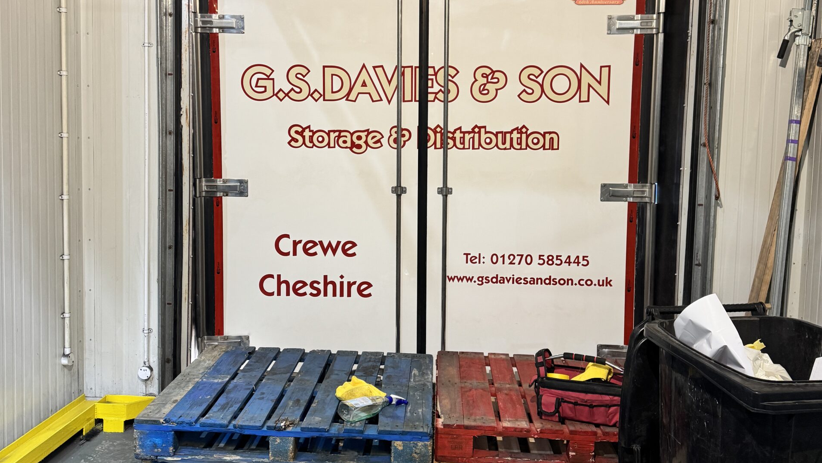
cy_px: 178
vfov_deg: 33.6
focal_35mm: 35
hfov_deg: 56.6
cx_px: 410
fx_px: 763
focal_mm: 6.76
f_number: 1.78
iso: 250
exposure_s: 1/50
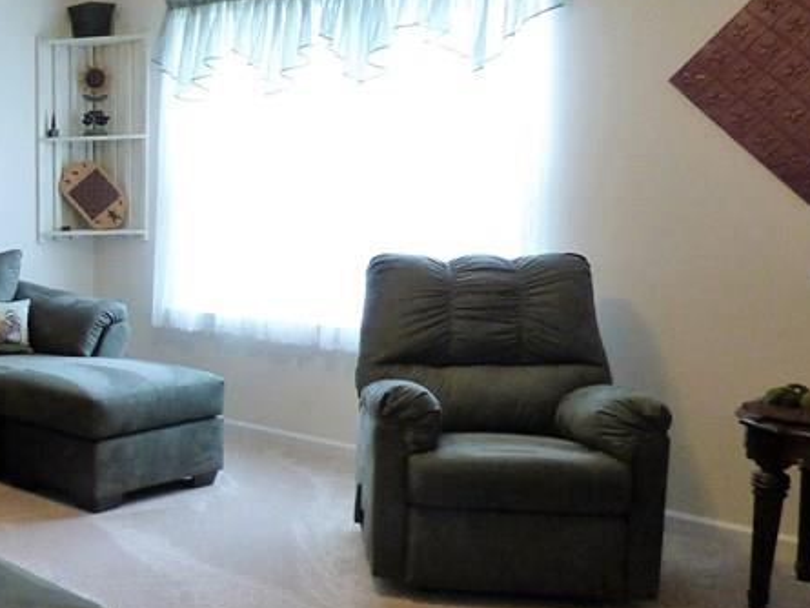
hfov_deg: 35.0
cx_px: -96
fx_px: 1077
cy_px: 357
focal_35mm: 46
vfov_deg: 31.5
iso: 400
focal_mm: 3.58
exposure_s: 1/30
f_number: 2.8
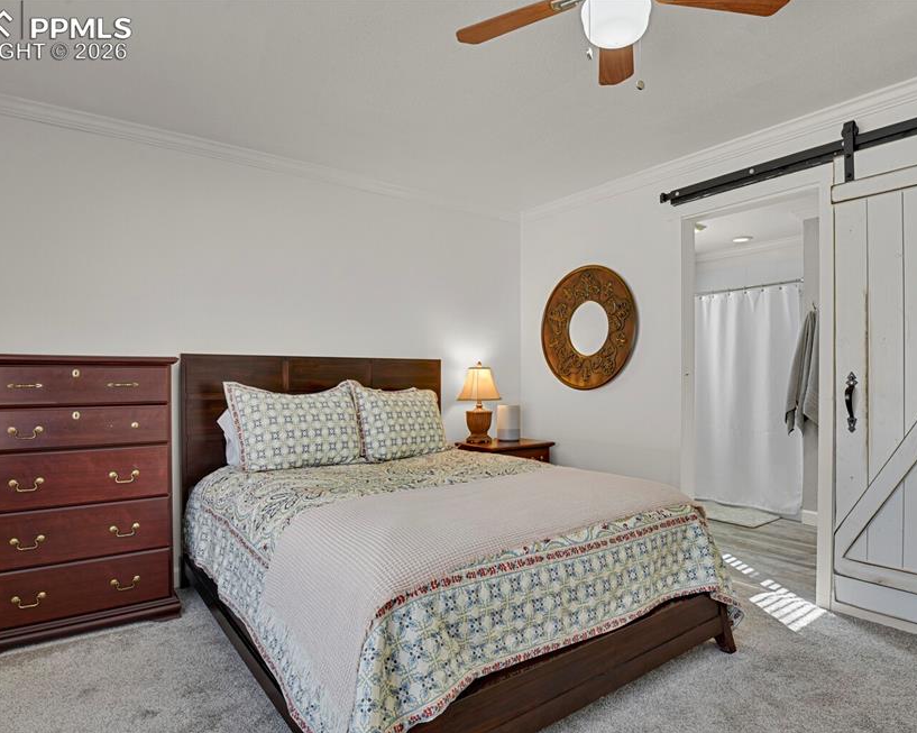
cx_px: 482
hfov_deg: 80.3
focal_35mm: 20
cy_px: 381
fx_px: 543
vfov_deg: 68.0
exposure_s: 1/1.67
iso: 250
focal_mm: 17
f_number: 8
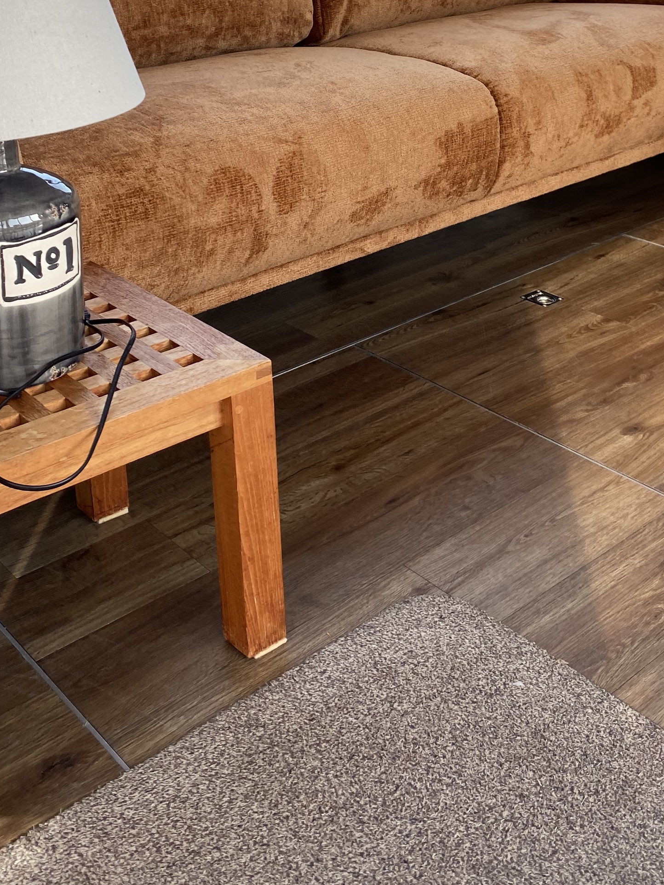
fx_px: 1151
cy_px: 159
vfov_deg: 40.1
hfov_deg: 32.0
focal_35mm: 45
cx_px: 409
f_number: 1.8
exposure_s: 1/241
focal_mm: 4.25
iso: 32
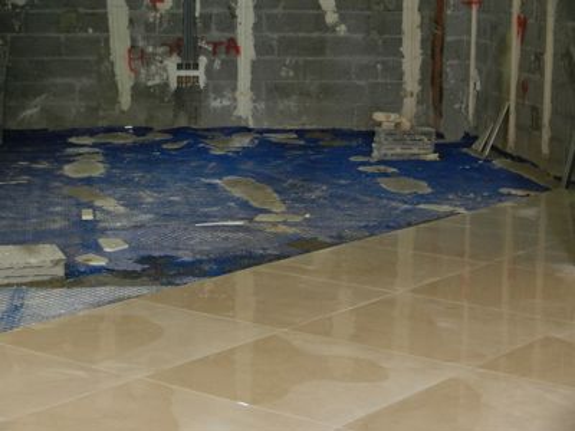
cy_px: 216
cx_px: 288
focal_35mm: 78
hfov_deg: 25.0
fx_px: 1296
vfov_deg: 18.9
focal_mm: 14.1
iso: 560
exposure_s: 1/15
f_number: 4.8
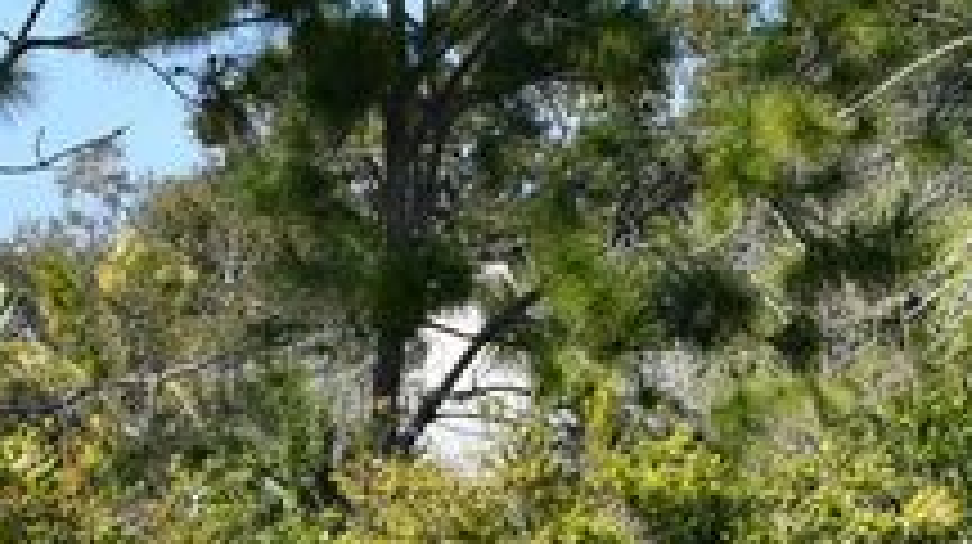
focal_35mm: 199
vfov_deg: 6.0
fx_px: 5124
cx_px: 27
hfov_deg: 10.8
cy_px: 800
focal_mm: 32
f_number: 8
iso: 125
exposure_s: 1/250
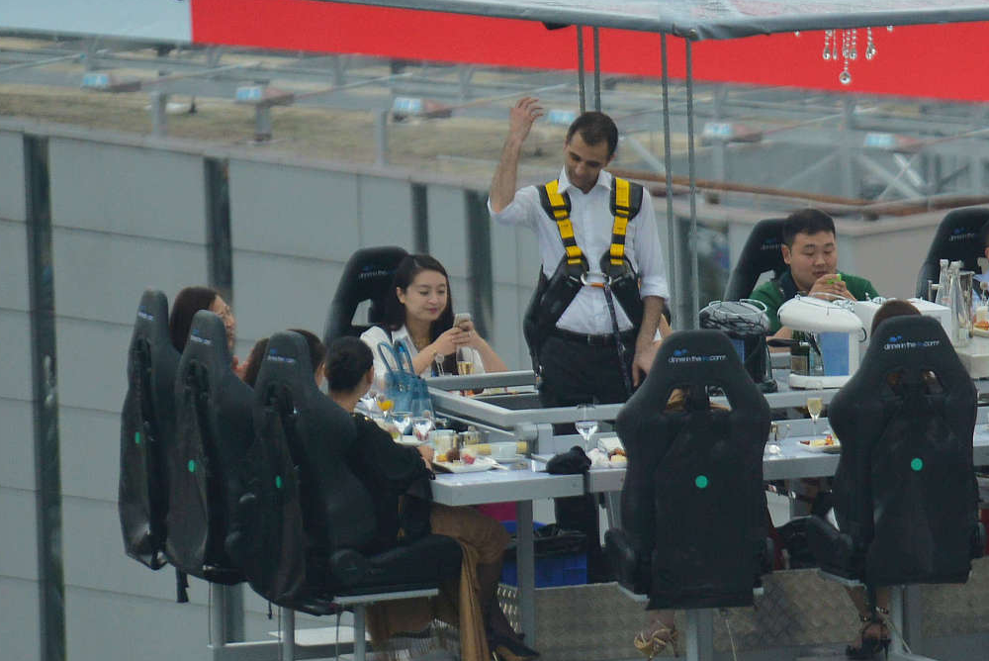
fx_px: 10885
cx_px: 586
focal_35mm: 396
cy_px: 385
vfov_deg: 3.5
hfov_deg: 5.2
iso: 400
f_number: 5.3
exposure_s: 1/400
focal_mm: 330
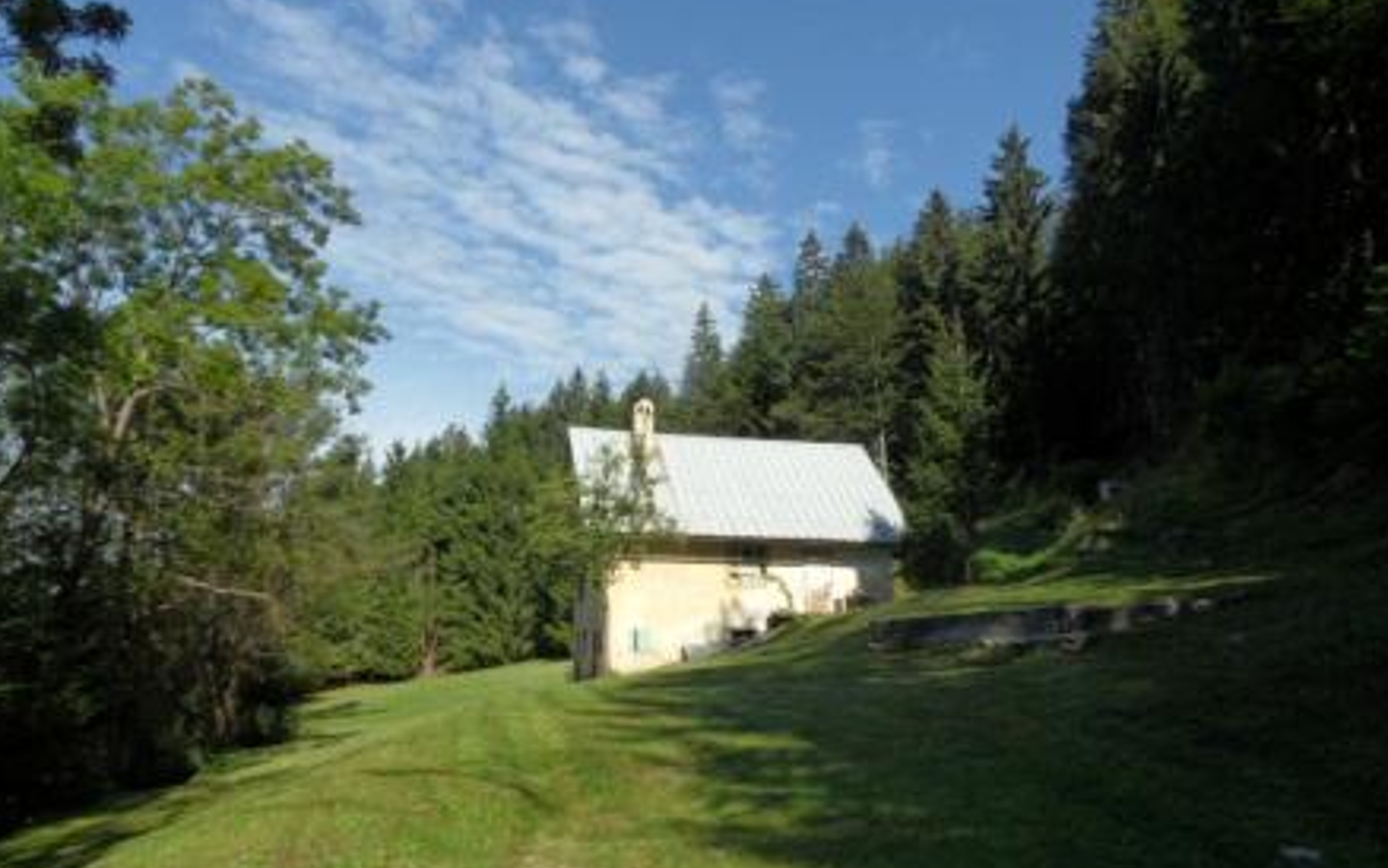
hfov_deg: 70.4
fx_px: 984
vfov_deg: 47.5
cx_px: 691
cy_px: 488
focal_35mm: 26
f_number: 4.6
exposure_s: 1/500
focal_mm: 3.9
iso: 80
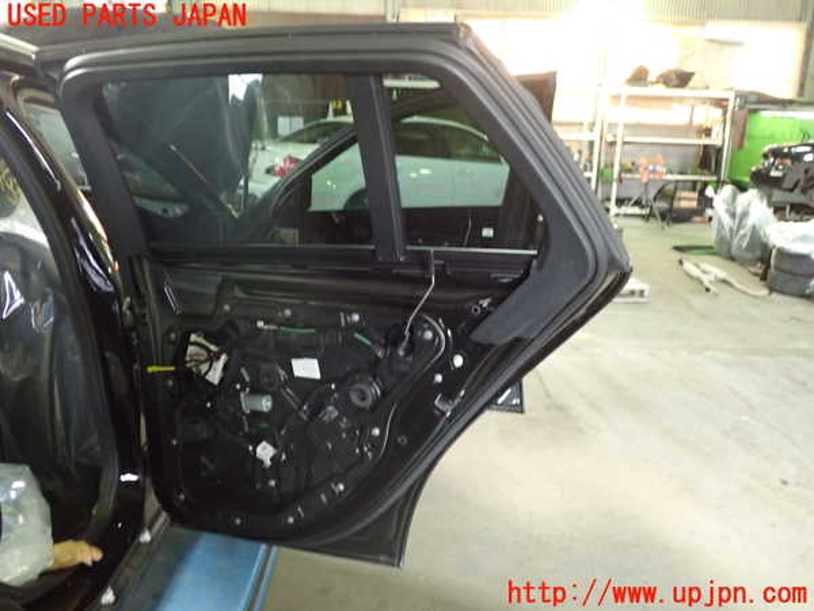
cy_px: 306
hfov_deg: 60.0
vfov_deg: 46.8
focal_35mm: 30
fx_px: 705
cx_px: 407
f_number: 2.3
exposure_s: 1/30
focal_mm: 5.4
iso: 500
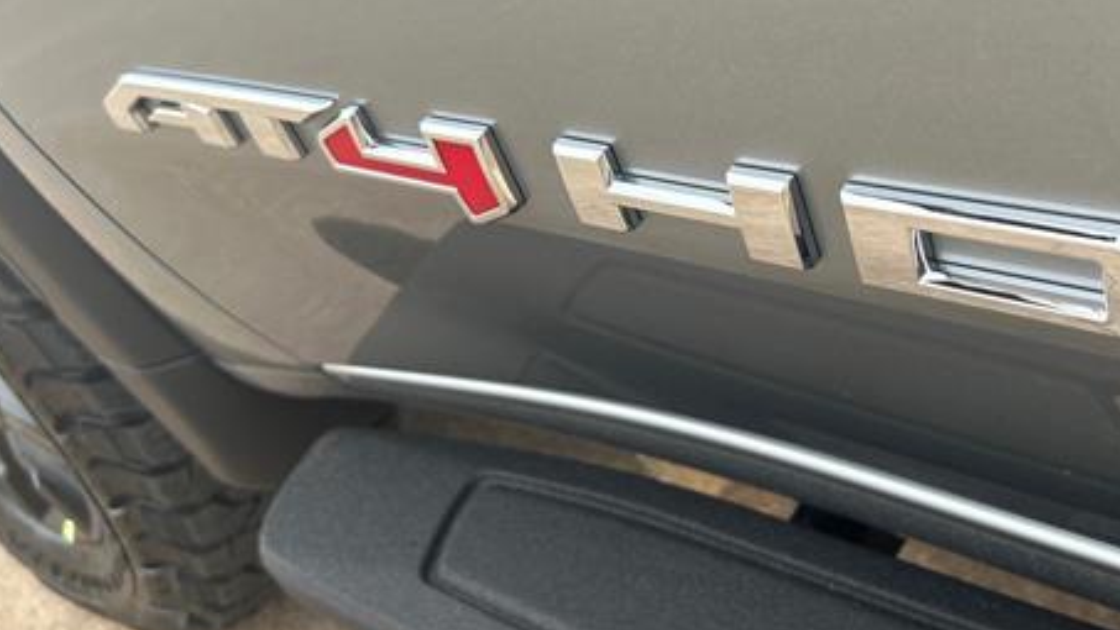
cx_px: 695
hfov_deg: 50.0
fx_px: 1188
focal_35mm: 40
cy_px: 217
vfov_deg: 29.5
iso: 50
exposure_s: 1/572
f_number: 1.5
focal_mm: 5.7
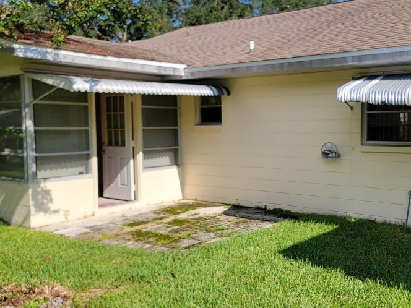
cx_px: 288
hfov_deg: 48.9
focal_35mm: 37
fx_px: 439
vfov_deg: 38.7
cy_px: 154
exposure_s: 1/717
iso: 16
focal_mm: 6.7
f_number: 1.8
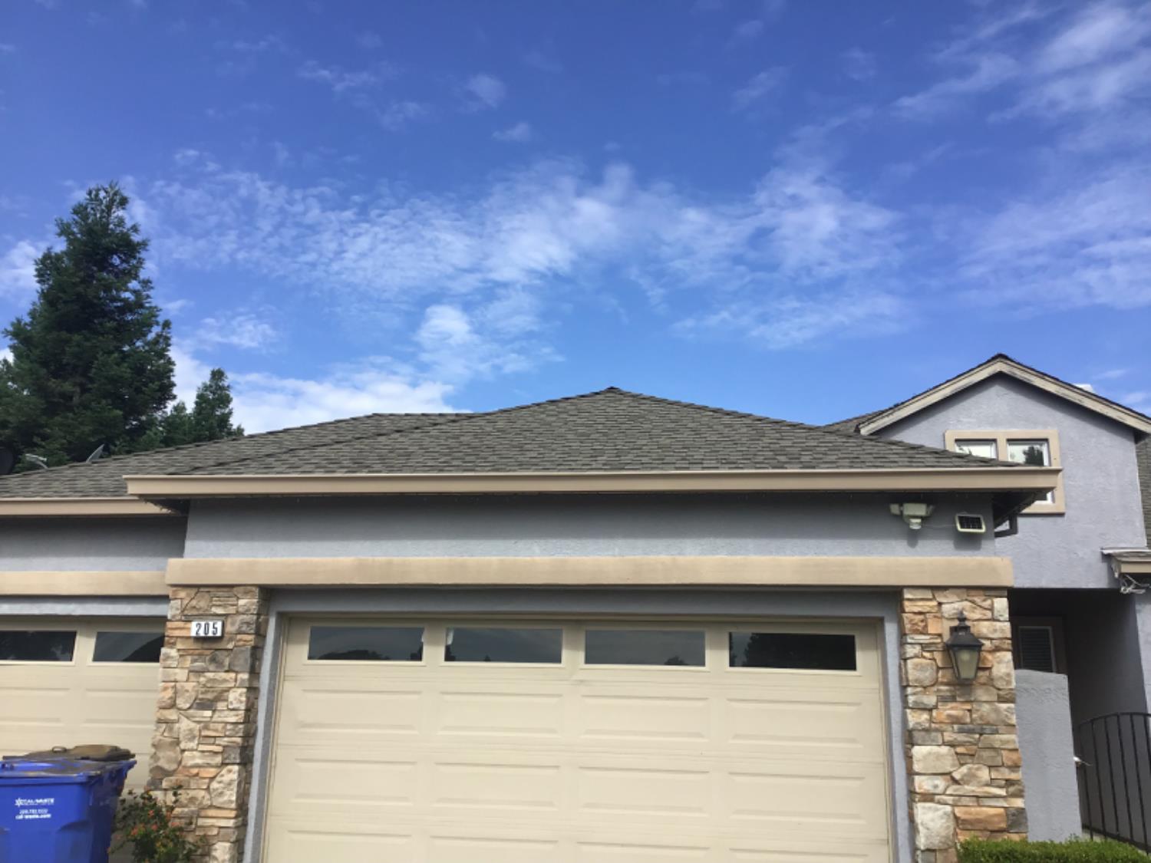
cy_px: 432
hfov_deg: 58.4
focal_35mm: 31
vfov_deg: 45.4
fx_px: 1031
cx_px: 576
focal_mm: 3.3
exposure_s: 1/1404
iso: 25
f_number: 2.4
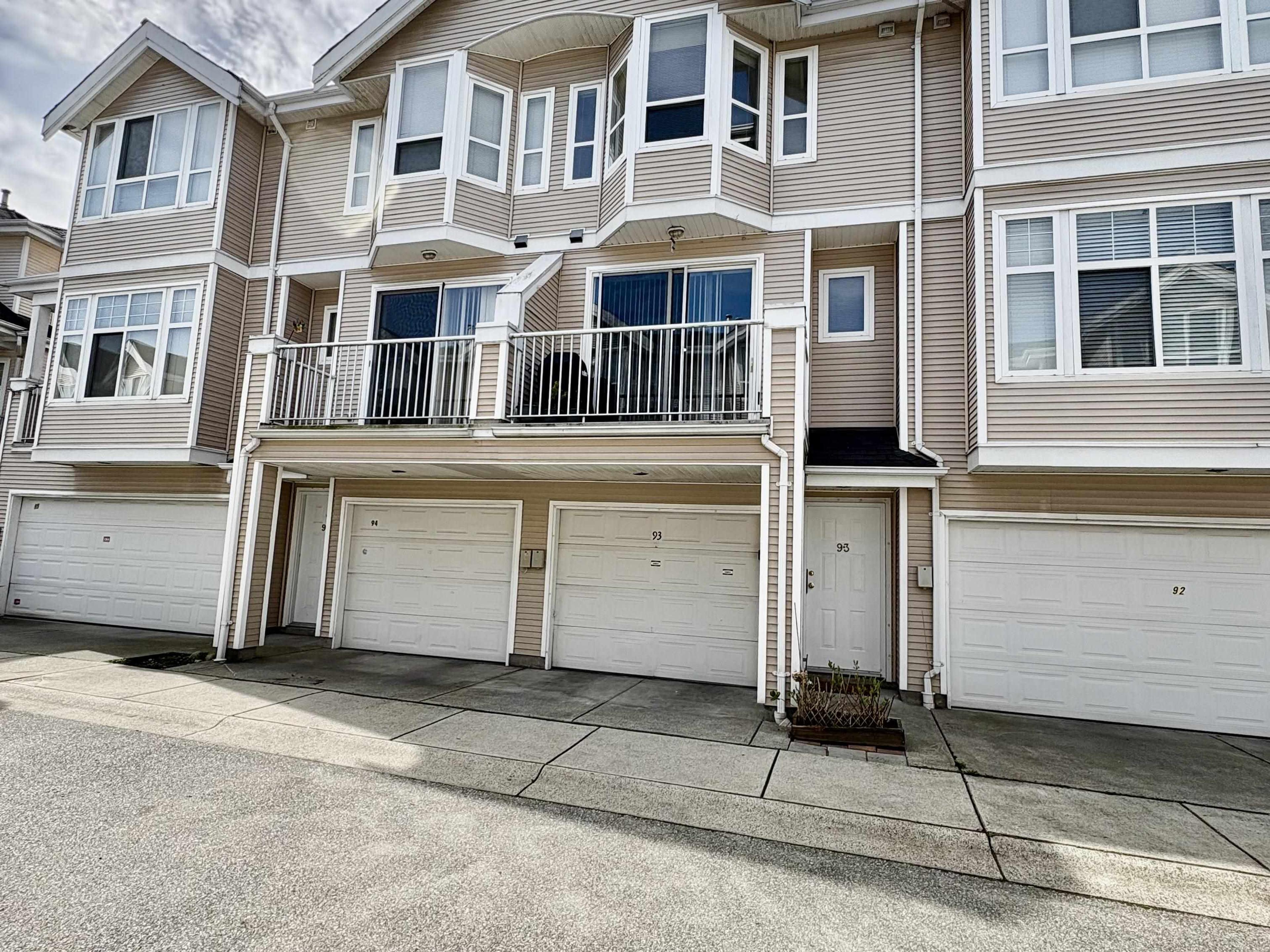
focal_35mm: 14
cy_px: 476
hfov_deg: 102.1
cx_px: 635
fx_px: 514
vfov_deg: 85.7
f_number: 2.2
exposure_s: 1/1395
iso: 50
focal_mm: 2.22
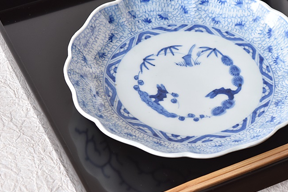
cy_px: 68
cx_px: 192
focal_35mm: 115
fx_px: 918
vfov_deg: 11.9
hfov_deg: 17.8
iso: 400
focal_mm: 55
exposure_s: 1/8
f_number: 5.6
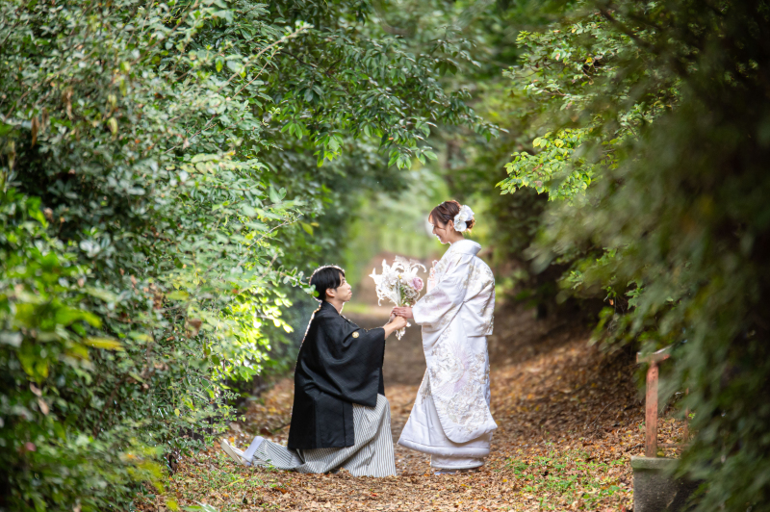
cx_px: 385
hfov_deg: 10.3
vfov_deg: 6.9
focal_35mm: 200
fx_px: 4274
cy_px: 256
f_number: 3.2
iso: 1250
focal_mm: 200
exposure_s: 1/200
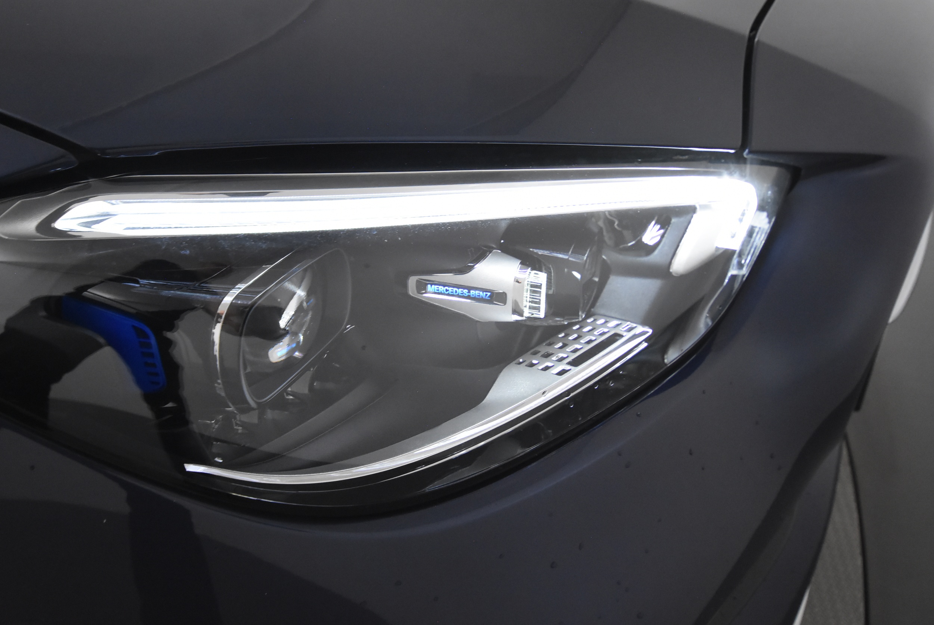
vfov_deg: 43.7
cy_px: 312
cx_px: 467
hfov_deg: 61.9
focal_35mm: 30
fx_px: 779
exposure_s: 1/60
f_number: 5.6
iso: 3600
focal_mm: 20
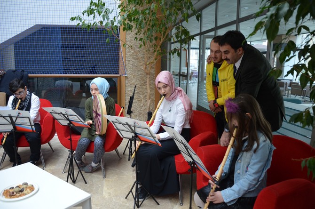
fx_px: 236
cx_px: 158
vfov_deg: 47.8
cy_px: 104
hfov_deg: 67.5
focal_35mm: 27
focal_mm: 18
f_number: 4
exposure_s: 1/60
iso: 640
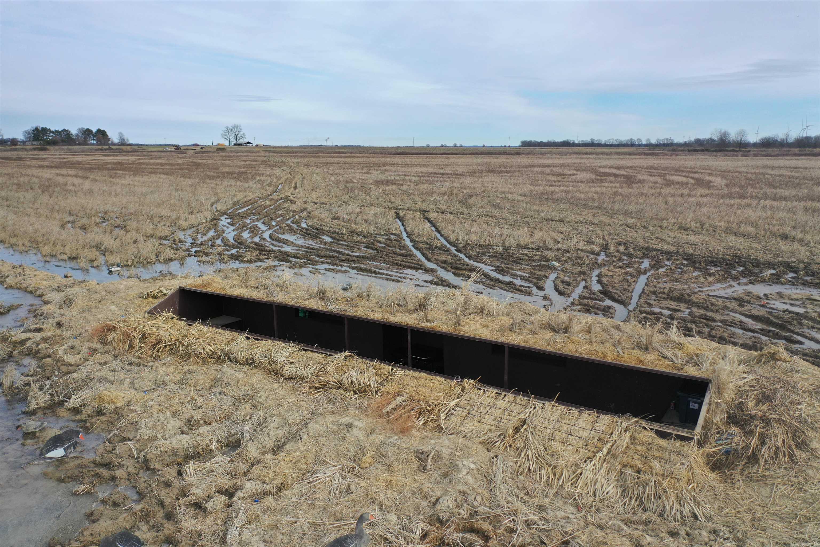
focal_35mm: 28
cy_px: 274
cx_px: 410
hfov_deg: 65.5
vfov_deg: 46.4
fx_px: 638
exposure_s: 1/1600
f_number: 2.8
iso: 100
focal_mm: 10.26
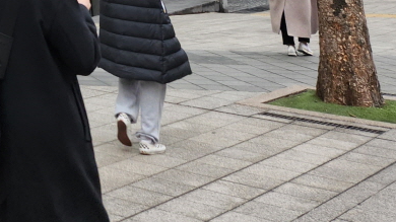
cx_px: -190
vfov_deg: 11.4
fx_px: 945
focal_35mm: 90
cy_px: -286
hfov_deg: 20.4
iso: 64
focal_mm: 5.4
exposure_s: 1/180
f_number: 1.8
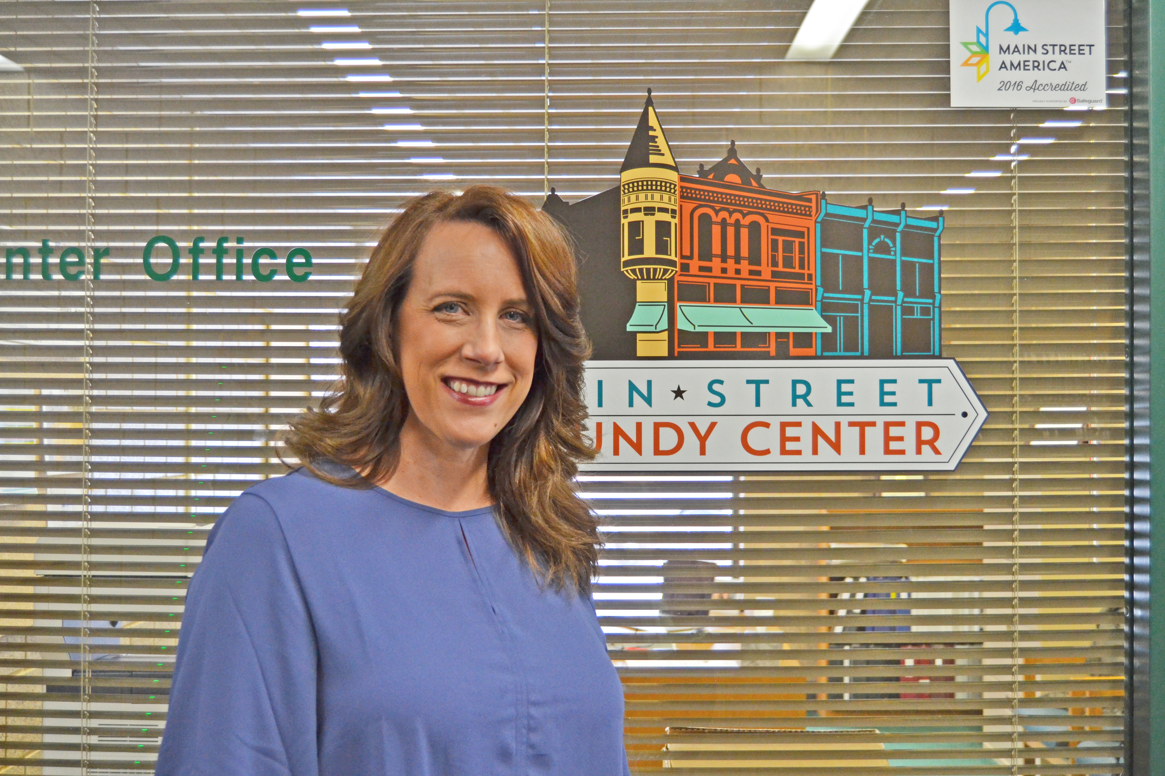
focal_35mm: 42
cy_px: 388
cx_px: 582
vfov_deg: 31.9
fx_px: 1359
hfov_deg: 46.4
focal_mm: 28
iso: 800
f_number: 4
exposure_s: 1/60
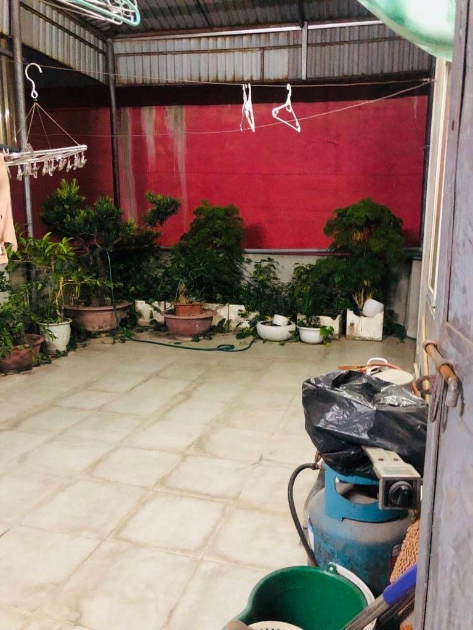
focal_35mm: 28
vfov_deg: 63.4
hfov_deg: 49.7
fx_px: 510
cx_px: 236
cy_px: 315
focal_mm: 3.99
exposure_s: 1/4
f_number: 1.8
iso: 160
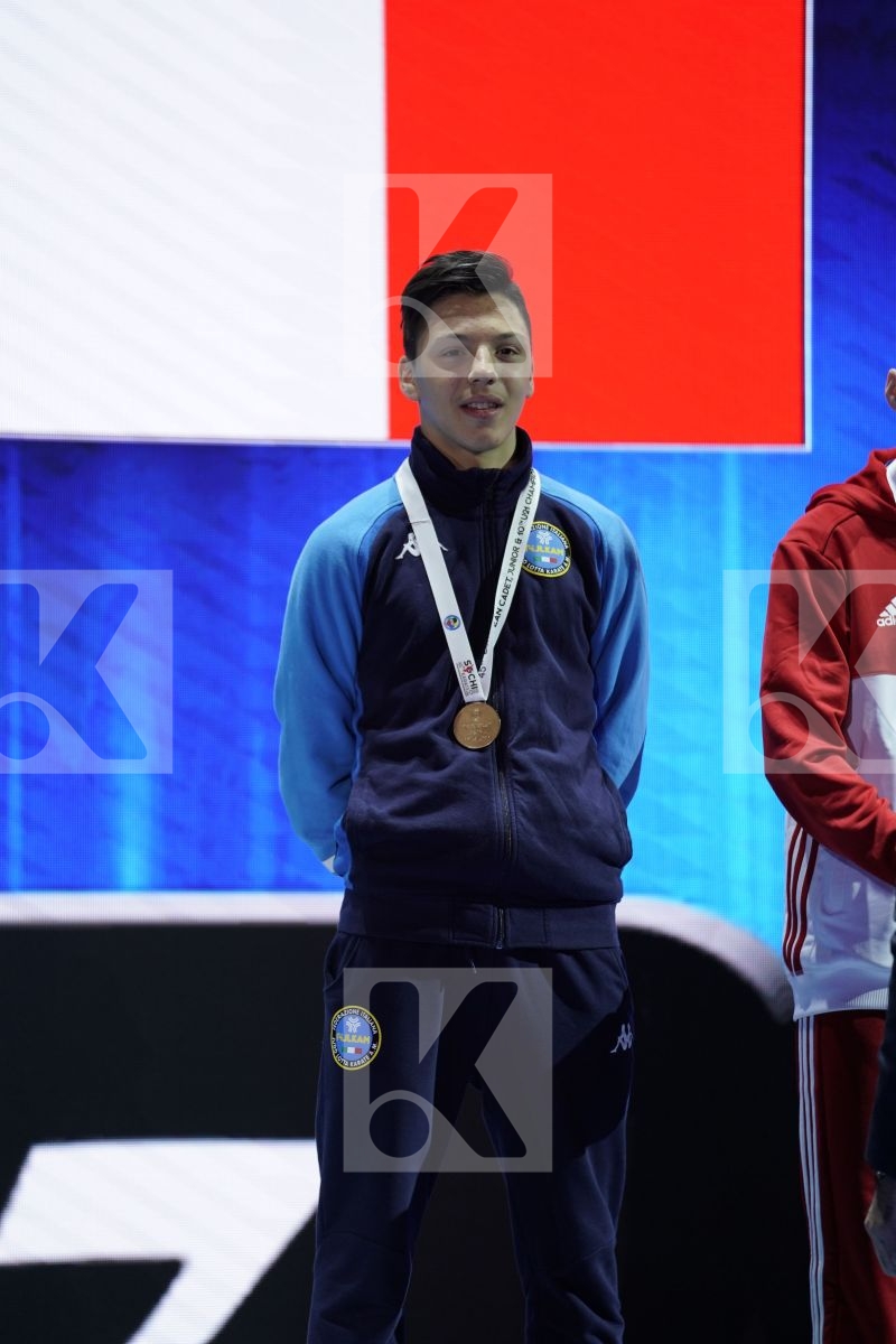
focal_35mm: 200
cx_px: 448
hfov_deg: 6.9
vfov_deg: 10.3
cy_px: 672
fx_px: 7466
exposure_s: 1/250
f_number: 2.8
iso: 320
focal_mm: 200
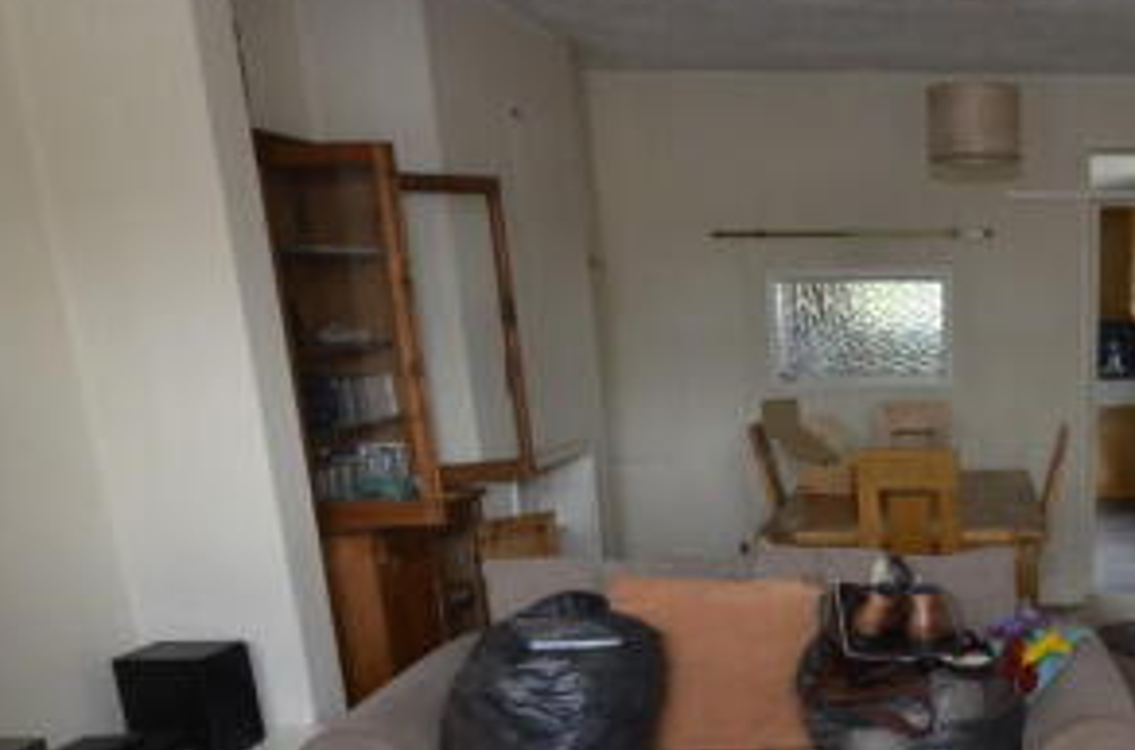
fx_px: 1167
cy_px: 661
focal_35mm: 37
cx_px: 983
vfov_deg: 33.9
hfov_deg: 47.5
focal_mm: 11
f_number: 5.6
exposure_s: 1/60
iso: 400
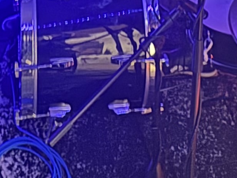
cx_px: 74
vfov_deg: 13.3
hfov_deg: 21.2
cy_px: -203
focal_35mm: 92
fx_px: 630
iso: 1250
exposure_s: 1/7
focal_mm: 2.22
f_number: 2.2
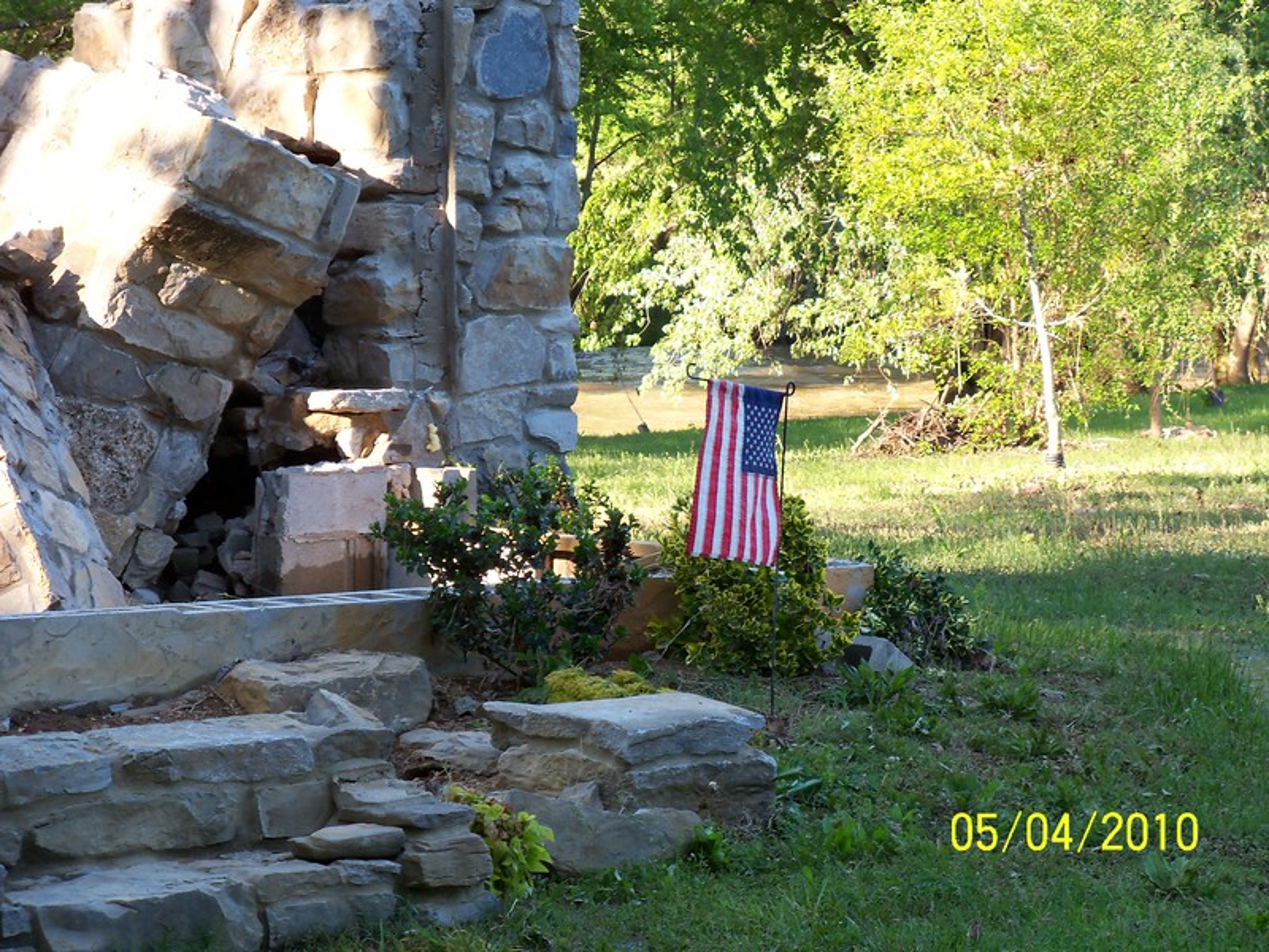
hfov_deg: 15.9
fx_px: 4546
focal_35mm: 124
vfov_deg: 12.0
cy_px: 476
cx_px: 634
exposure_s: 1/50
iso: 64
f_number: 4.2
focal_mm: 21.9
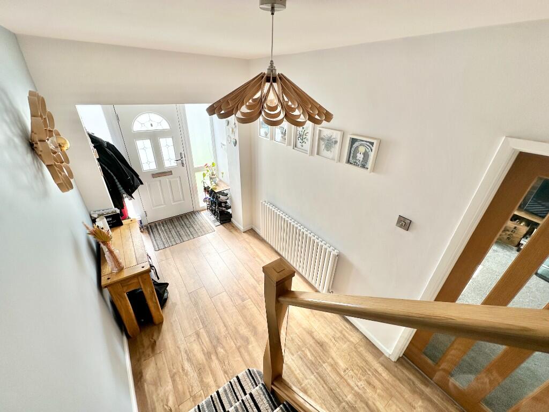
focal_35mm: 14
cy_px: 206
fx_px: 222
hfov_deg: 102.1
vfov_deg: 85.7
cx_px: 274
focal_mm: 2.22
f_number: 2.2
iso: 40
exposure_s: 1/234
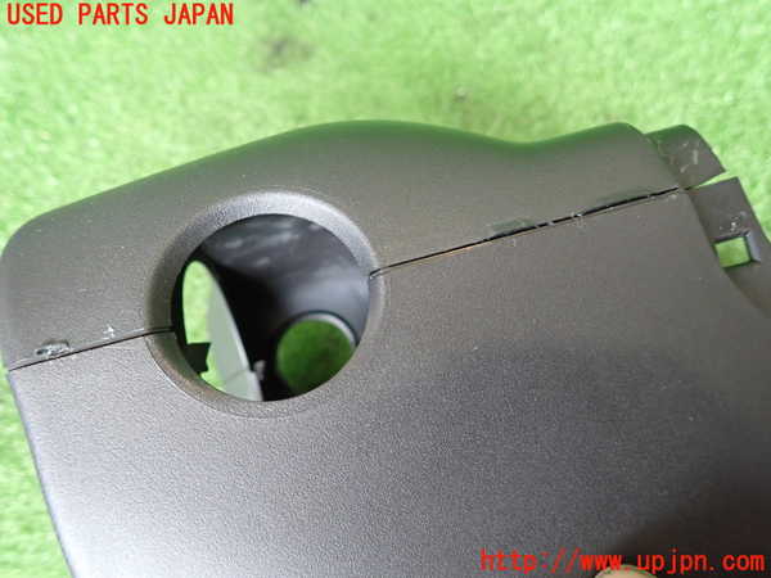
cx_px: 386
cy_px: 289
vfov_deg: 54.9
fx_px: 557
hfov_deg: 69.4
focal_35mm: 25
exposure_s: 1/100
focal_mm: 4.5
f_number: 2
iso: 640
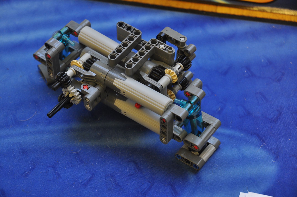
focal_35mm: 105
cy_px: 98
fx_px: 865
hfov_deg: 19.5
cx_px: 148
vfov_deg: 13.0
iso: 400
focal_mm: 70
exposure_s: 1/2
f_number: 5.6
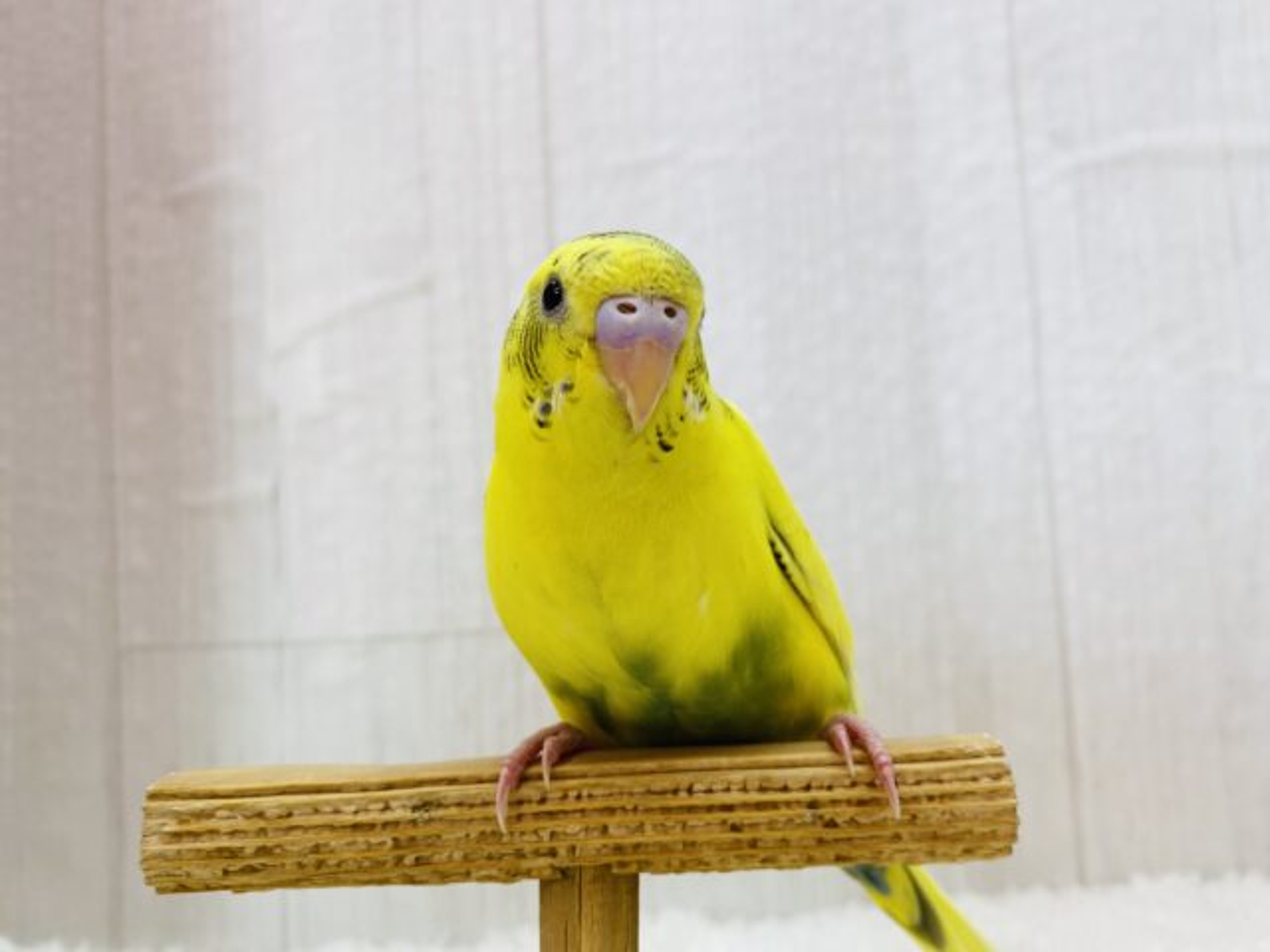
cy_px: 476
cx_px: 635
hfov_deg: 69.4
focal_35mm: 25
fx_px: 917
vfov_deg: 54.9
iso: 40
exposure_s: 1/100
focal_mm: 4.25
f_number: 1.8
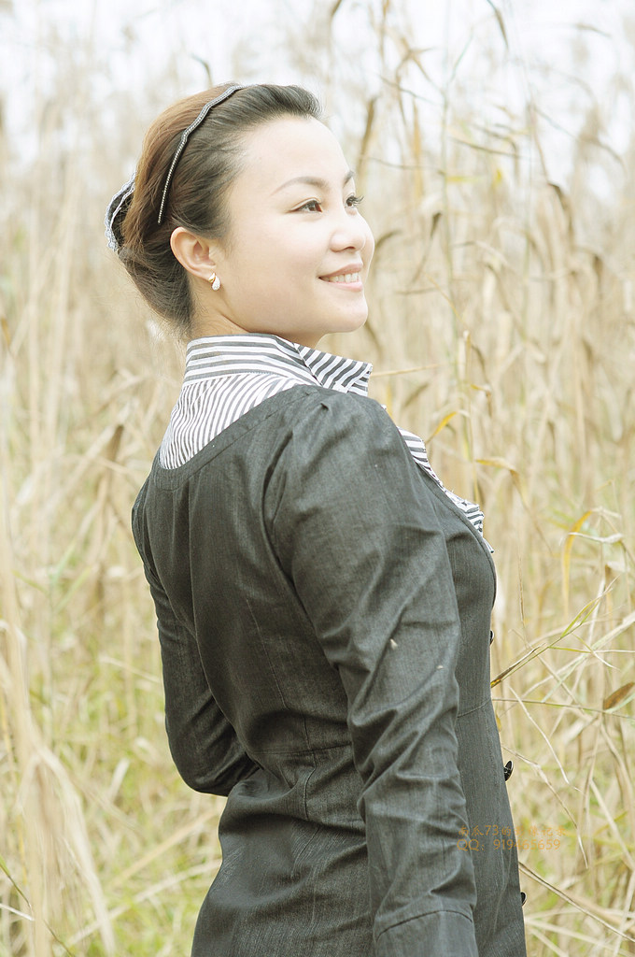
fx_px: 1990
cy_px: 478
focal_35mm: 75
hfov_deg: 18.1
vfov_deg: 27.0
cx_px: 318
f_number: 4
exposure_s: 1/400
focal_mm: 50
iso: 400
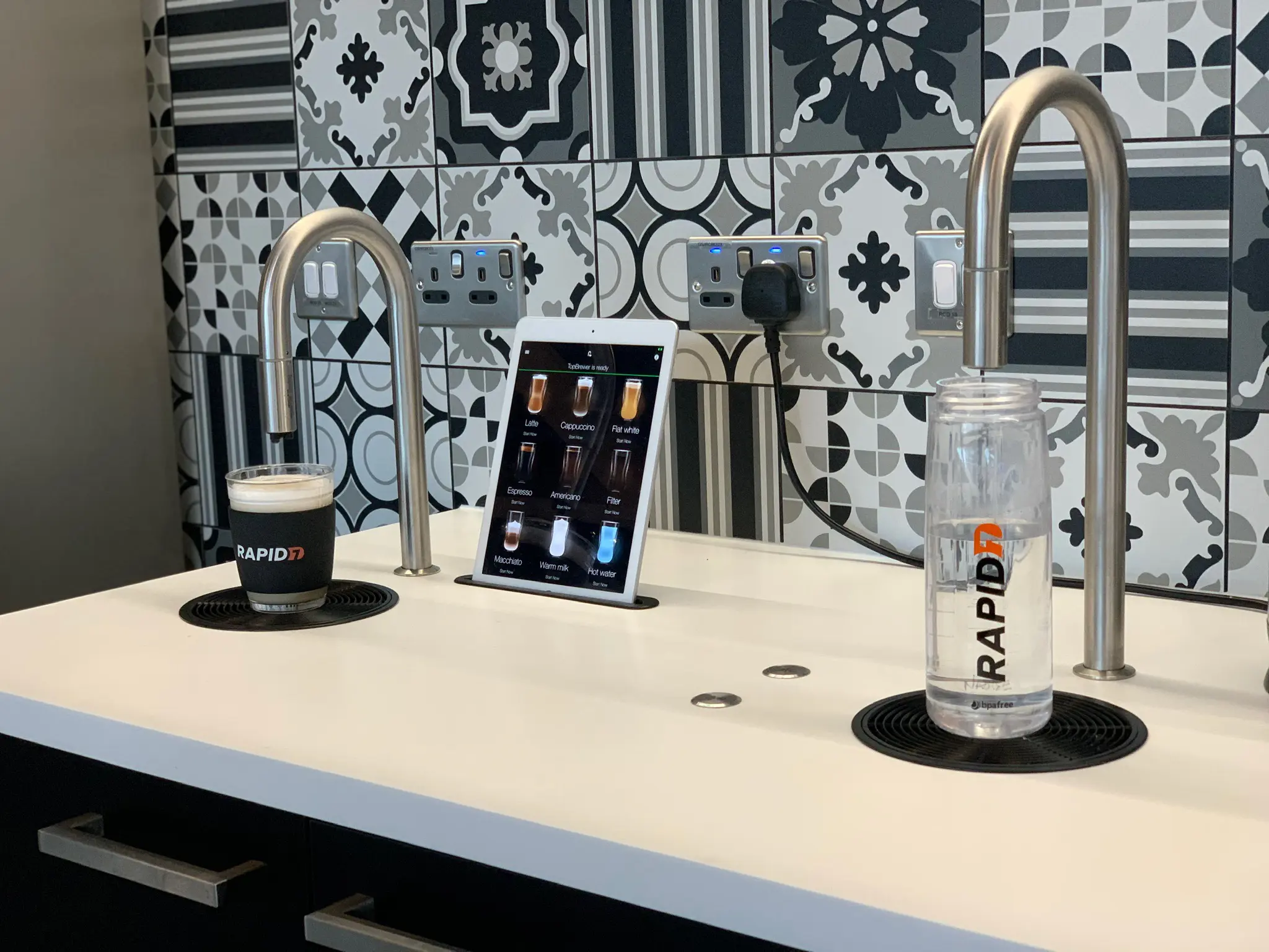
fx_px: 1906
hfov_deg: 36.8
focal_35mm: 52
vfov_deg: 28.0
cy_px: 476
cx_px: 634
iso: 160
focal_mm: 6
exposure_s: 1/60
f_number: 2.4
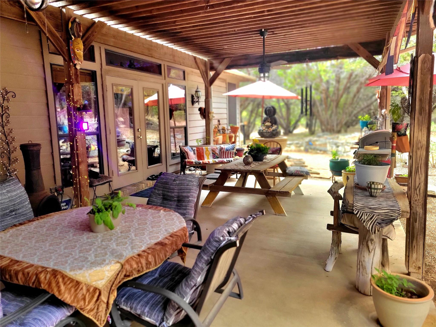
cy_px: 164
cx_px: 218
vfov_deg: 53.1
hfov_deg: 67.3
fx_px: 327
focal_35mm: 26
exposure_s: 1/120
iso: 160
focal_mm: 5.4
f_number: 1.8
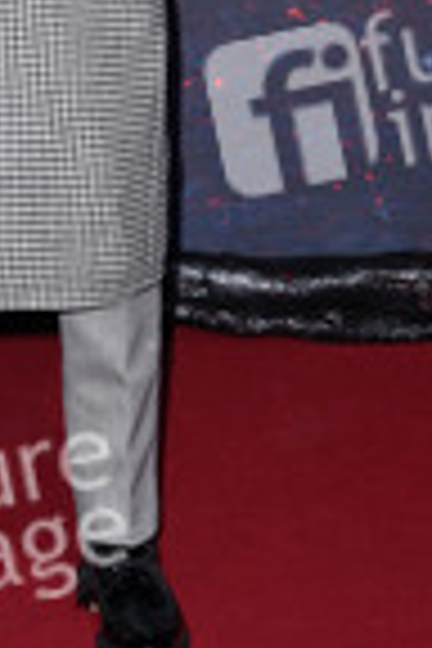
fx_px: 3600
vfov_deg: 10.1
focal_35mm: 200
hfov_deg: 6.8
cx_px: 27
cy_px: -135
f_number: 5
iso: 500
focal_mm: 72
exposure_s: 1/200
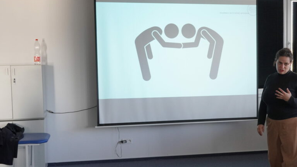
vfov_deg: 19.1
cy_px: 90
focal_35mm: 63
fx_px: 496
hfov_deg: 33.2
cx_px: 186
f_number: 4.5
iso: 1600
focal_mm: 30
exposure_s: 1/160
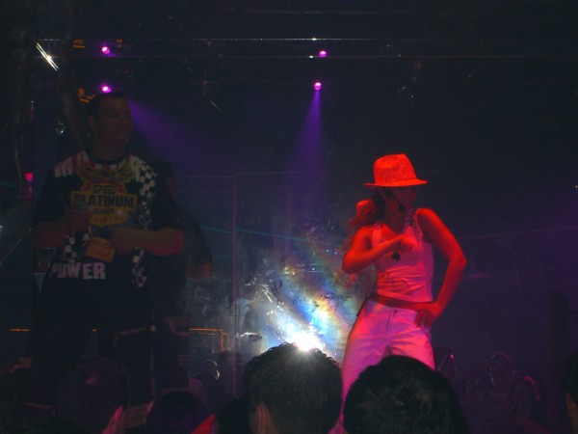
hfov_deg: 17.3
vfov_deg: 13.0
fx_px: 1904
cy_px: 217
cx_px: 289
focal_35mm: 114
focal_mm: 23.7
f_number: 5.1
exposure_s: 1/60
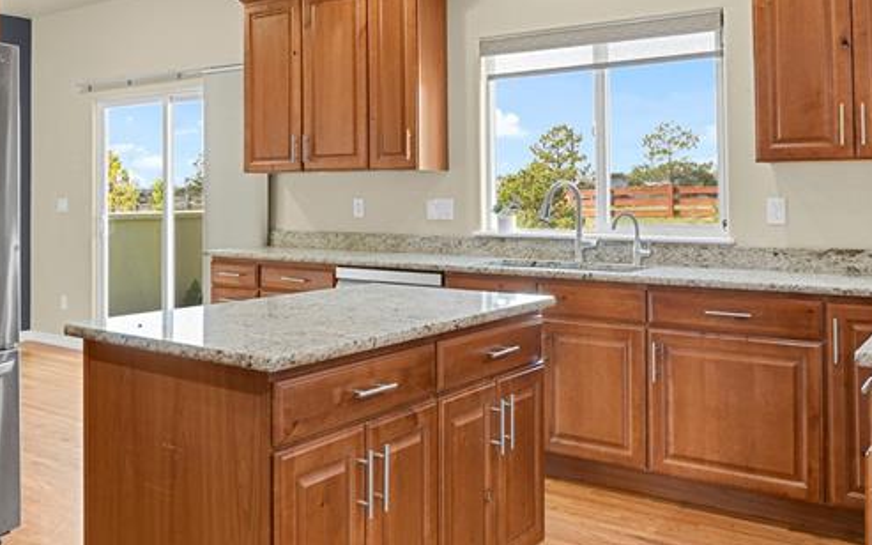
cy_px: 172
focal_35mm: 36
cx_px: 210
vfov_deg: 34.9
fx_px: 855
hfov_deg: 51.5
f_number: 8
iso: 250
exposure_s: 1.6
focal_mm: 17
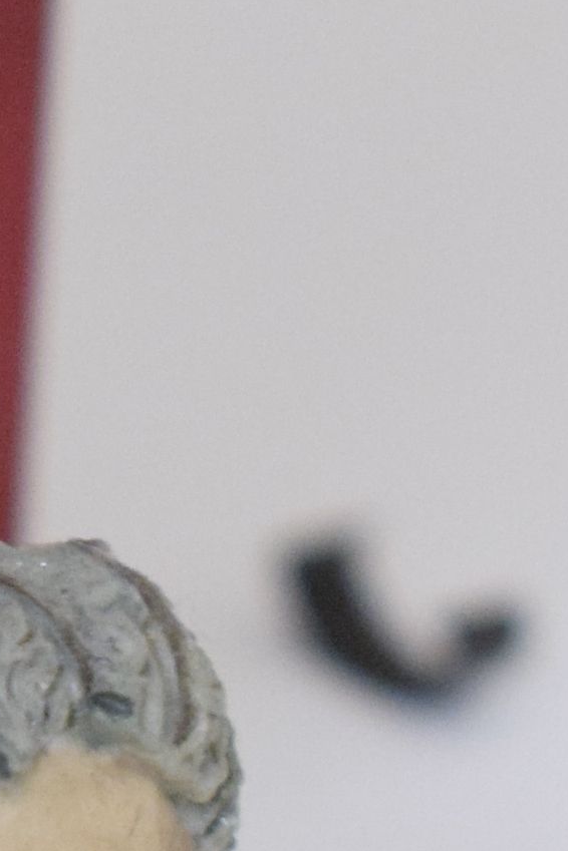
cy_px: -157
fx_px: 10531
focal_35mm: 445
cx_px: -979
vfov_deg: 4.6
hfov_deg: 3.0
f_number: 5.6
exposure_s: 1/125
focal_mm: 42
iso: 1600
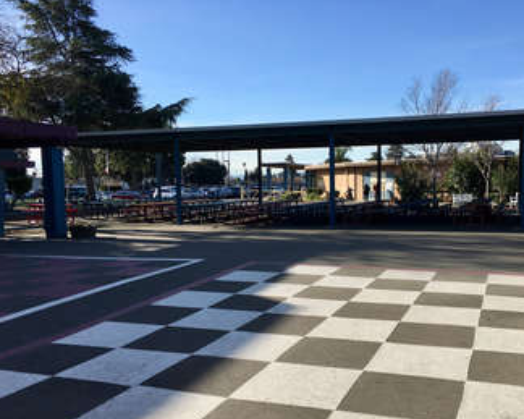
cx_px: 311
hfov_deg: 51.3
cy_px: 239
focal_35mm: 35
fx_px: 543
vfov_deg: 42.1
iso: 25
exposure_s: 1/1326
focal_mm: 4.15
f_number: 2.2
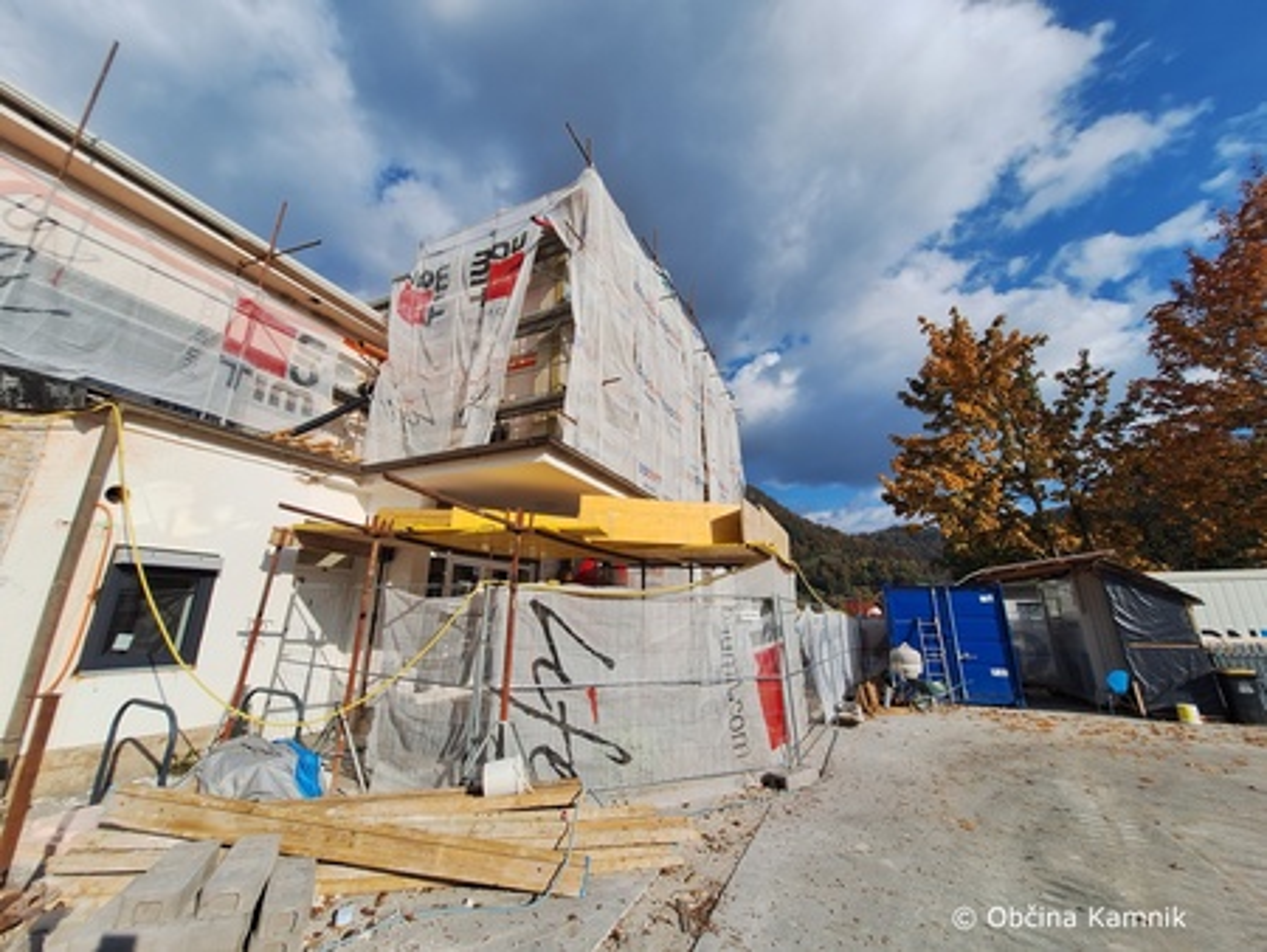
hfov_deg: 106.2
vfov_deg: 90.0
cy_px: 476
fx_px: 476
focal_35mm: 13
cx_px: 634
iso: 40
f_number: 2.2
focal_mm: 1.74
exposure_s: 1/2347
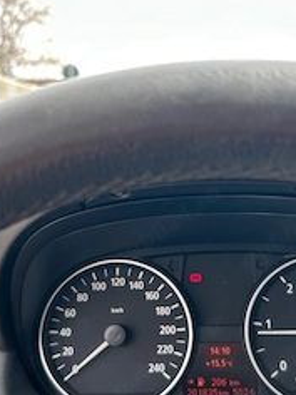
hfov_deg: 32.6
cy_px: 248
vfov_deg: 42.6
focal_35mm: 44
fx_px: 502
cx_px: 199
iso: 40
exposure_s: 1/252
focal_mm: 5.7
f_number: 1.5
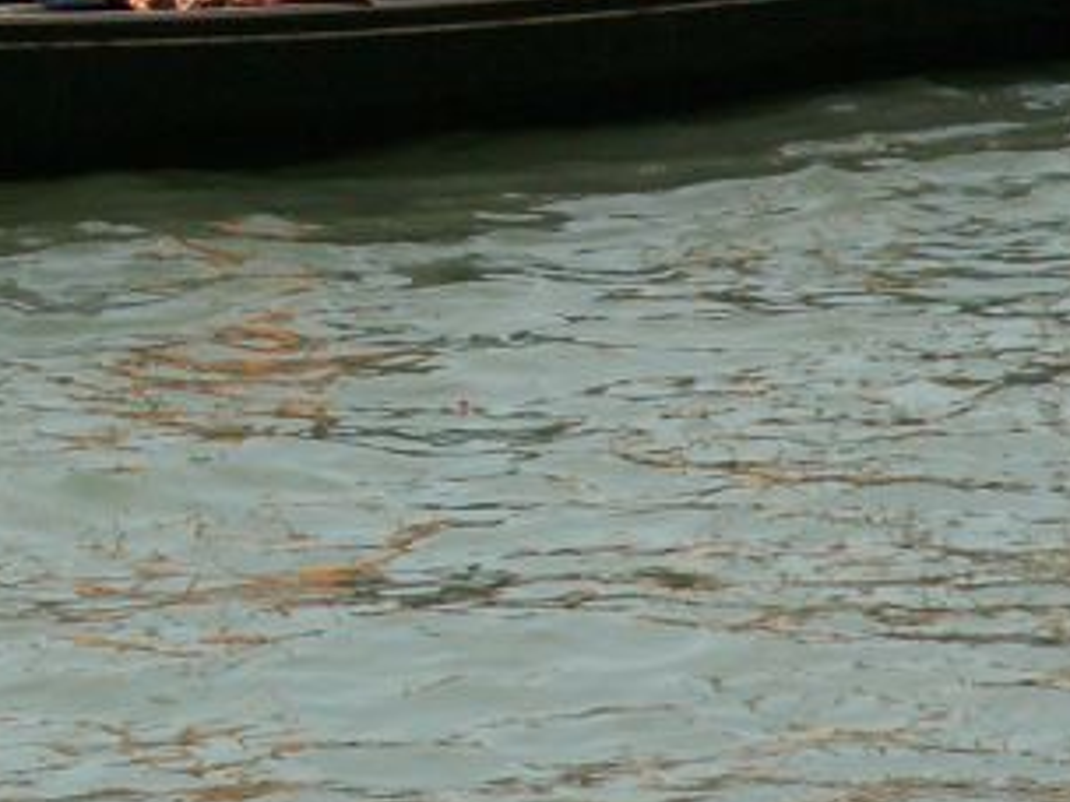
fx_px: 19968
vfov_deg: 2.3
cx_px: -602
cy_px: -88
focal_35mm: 646
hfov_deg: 3.1
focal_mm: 31.46
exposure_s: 1/320
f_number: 5
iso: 50
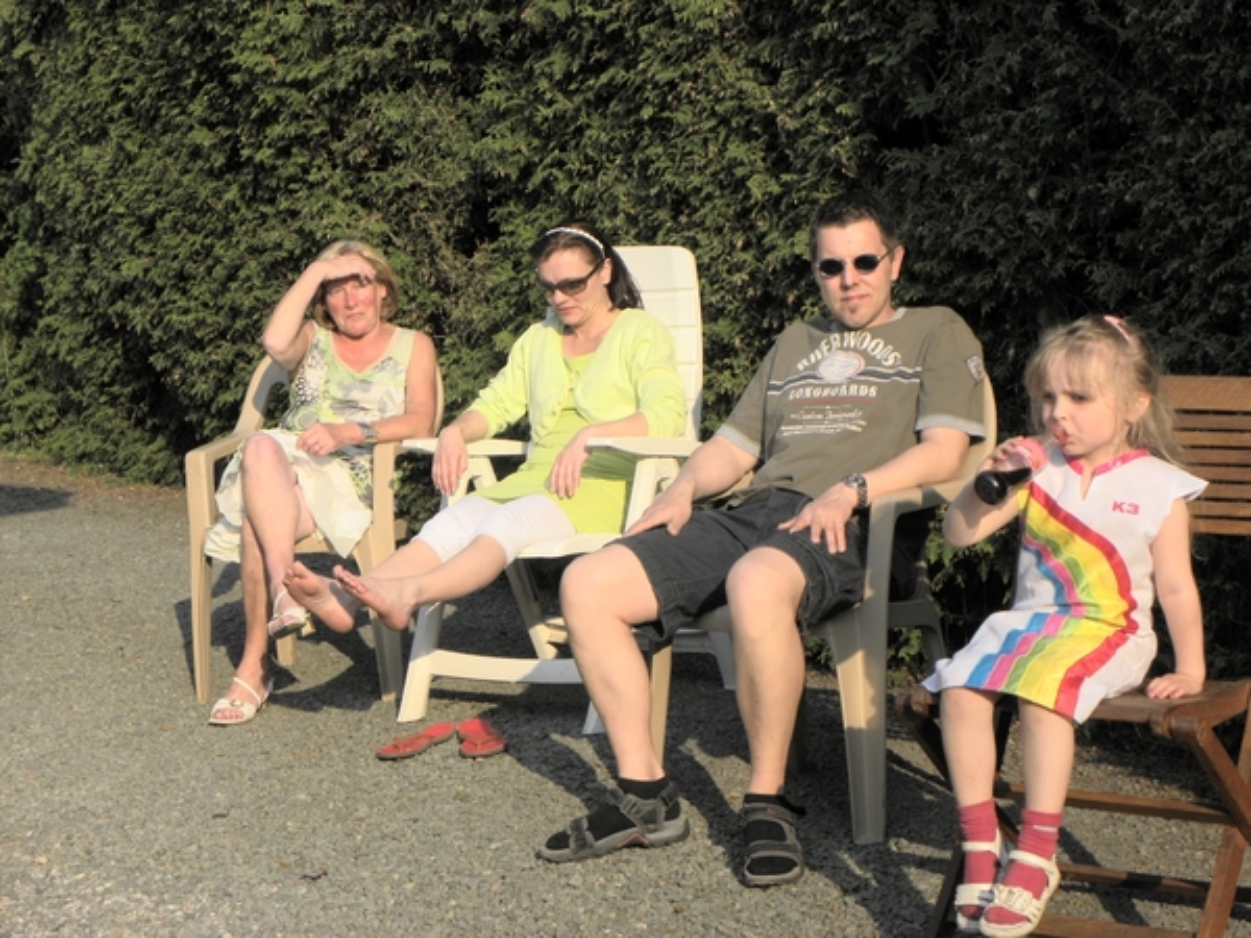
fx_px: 2710
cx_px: 626
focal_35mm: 75
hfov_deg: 26.0
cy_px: 469
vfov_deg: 19.6
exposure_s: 1/640
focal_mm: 13.4
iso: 64
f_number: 4.5
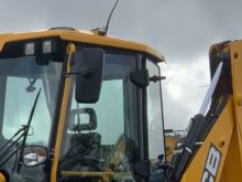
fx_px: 944
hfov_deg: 14.2
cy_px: 240
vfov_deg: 10.7
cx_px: -50
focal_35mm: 135
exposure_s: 1/962
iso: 16
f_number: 1.8
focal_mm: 3
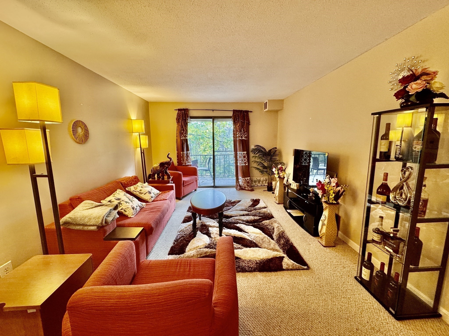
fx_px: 182
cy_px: 168
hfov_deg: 102.1
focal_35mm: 14
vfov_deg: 85.7
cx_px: 224
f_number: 2.2
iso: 250
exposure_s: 1/60
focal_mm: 2.22
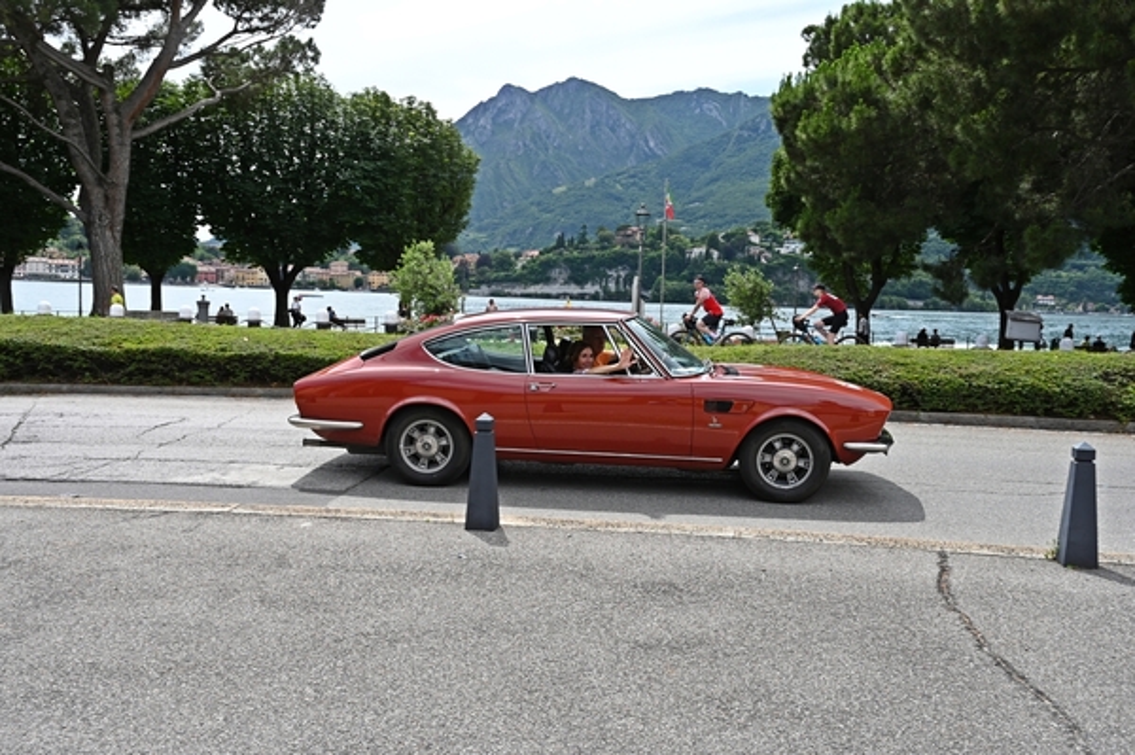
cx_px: 568
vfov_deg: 41.6
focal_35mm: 32
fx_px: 992
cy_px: 378
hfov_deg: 59.5
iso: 450
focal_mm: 31.5
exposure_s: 1/640
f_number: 8
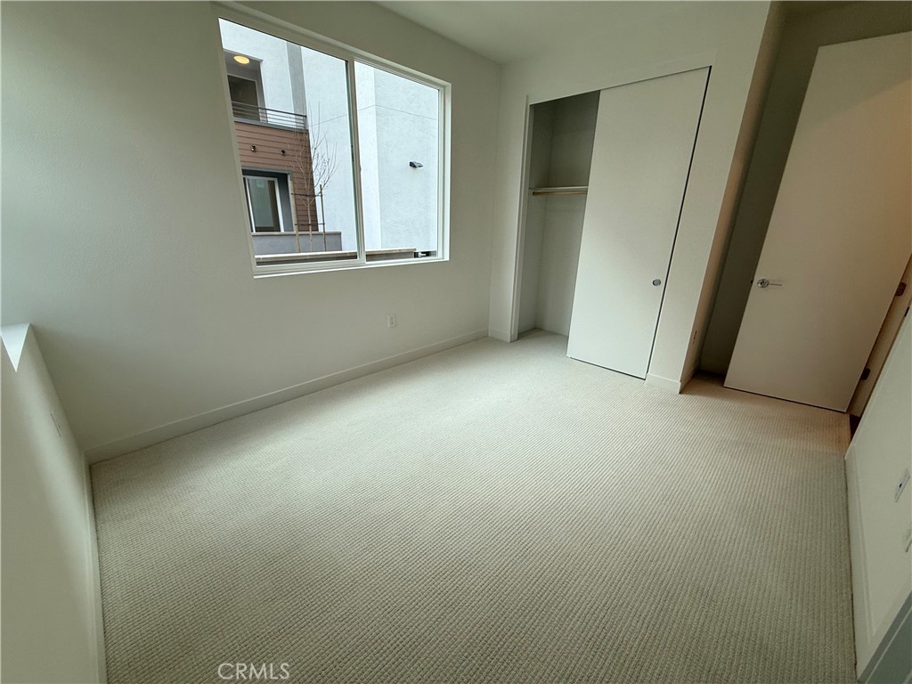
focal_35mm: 14
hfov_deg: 102.1
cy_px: 342
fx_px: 369
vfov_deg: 85.7
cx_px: 456
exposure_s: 1/120
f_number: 2.2
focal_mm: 2.22
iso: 64
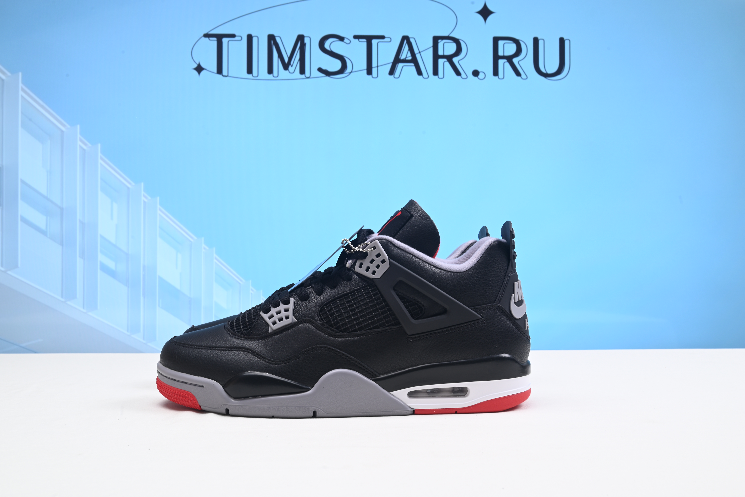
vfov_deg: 35.1
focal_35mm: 38
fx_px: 787
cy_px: 248
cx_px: 372
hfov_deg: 50.7
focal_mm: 38
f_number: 16
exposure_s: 1/2
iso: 100
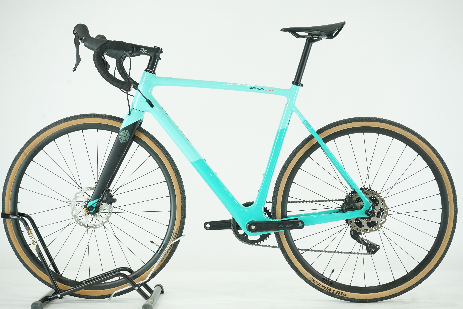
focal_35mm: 65
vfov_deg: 20.9
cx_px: 232
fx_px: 836
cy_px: 154
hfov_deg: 31.0
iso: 2500
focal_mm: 65
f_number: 7.1
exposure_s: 1/200
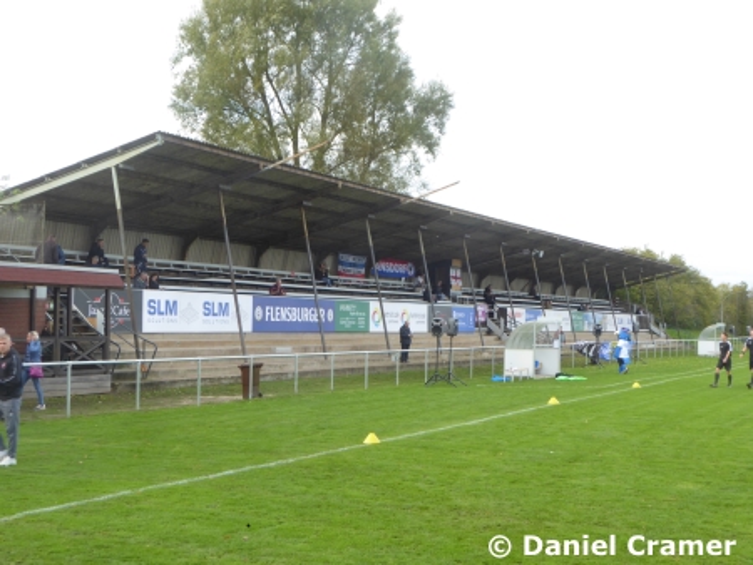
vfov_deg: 29.1
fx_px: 1088
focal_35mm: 50
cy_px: 282
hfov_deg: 38.2
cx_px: 376
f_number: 5.6
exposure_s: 1/60
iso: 100
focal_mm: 9
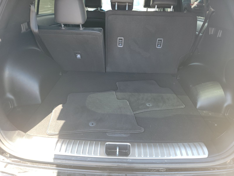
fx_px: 162
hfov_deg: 71.6
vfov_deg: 56.8
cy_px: 88
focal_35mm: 24
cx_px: 117
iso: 96
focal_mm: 6.7
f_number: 1.8
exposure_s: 1/59
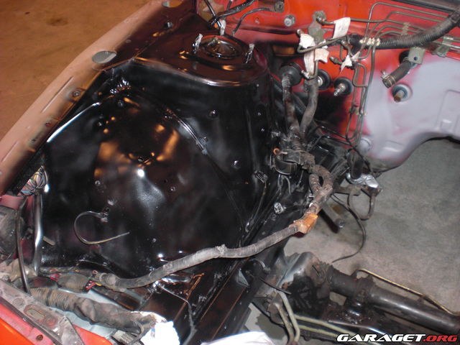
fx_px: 505
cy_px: 172
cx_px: 230
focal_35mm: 38
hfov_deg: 49.0
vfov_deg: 37.7
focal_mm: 6.3
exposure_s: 1/60
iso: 200
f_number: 3.1
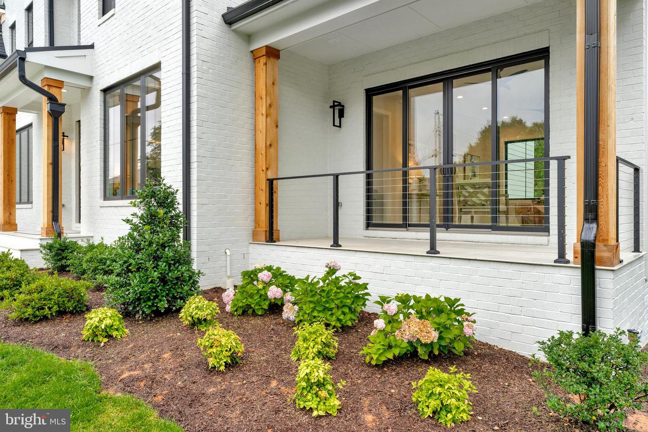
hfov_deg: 73.7
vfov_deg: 53.1
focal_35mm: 24
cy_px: 216
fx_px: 432
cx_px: 324
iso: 100
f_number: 8
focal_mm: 24
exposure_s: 1/30
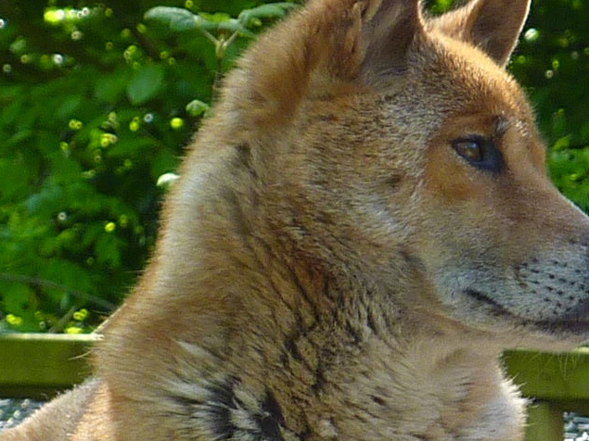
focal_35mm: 504
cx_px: 270
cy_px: 287
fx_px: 8574
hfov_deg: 3.9
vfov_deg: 2.9
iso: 80
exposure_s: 1/80
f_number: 4.4
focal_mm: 18.2
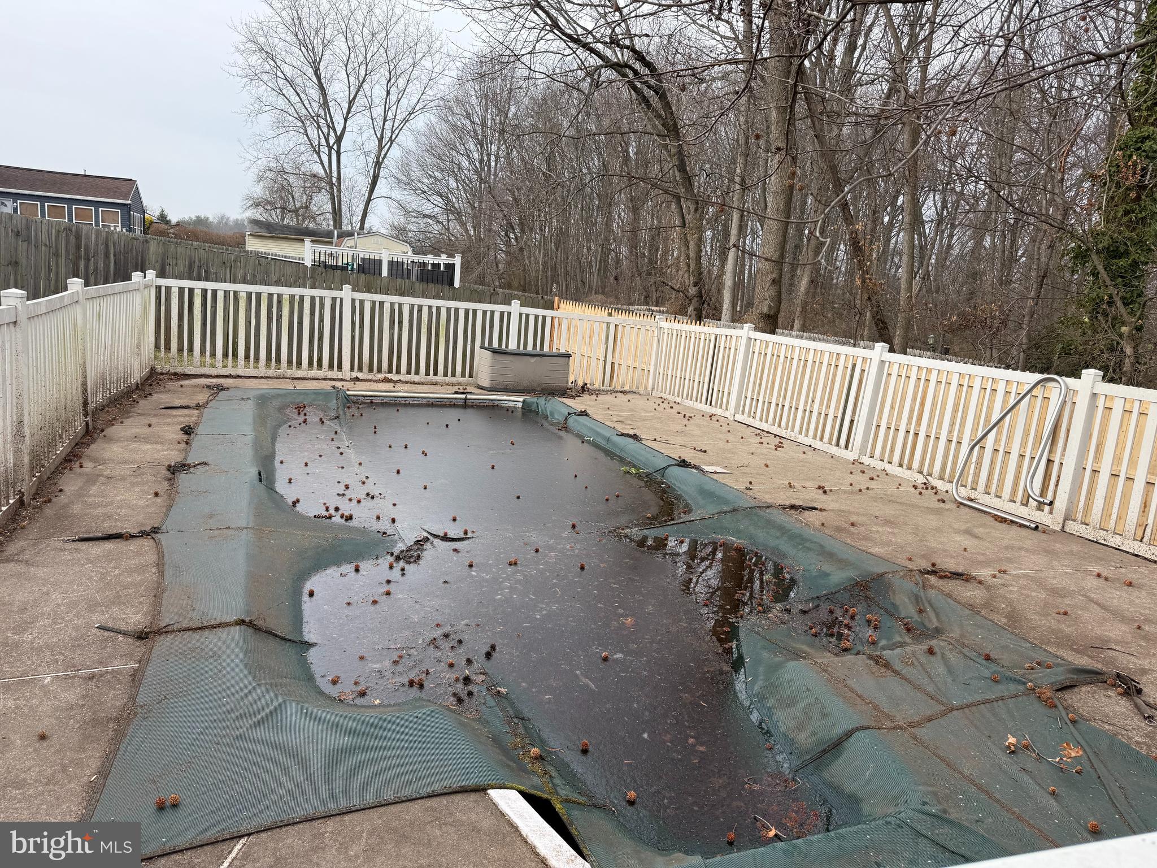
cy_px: 434
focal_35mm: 24
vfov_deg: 56.8
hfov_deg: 71.6
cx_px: 578
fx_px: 802
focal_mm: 6.76
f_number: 1.78
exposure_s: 1/955
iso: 80
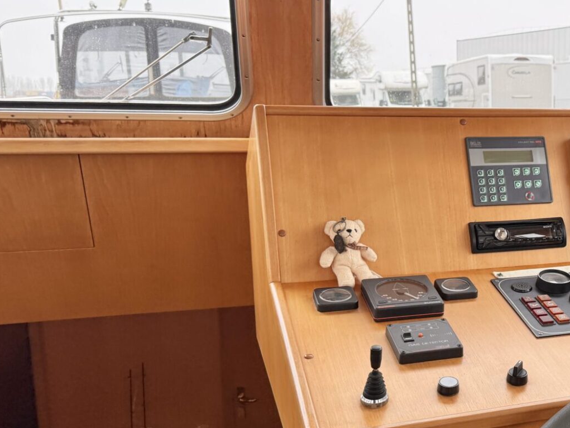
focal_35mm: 47
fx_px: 774
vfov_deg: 30.8
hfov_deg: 37.7
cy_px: 267
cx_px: 517
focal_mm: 6.76
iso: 125
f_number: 1.78
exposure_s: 1/226
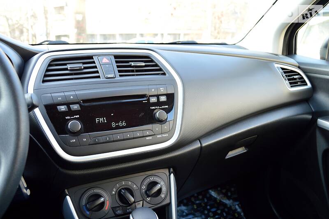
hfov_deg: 62.0
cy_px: 110
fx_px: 274
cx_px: 164
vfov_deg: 43.5
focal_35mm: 30
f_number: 4.5
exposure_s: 1/80
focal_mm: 20
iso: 400
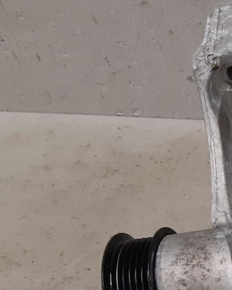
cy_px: 272
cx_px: 435
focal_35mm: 87
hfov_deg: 15.0
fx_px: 746
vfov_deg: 21.4
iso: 125
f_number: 1.7
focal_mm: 3.93
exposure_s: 1/50
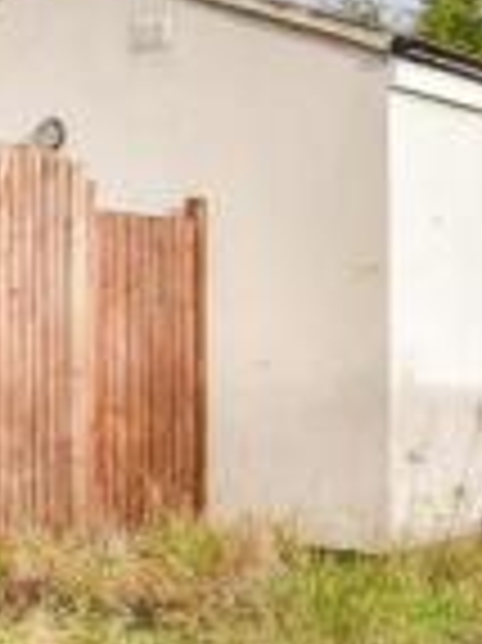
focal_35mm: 66
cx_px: 16
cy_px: 336
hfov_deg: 21.5
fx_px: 1227
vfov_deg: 29.4
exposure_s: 1/100
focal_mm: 10
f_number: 8
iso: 160
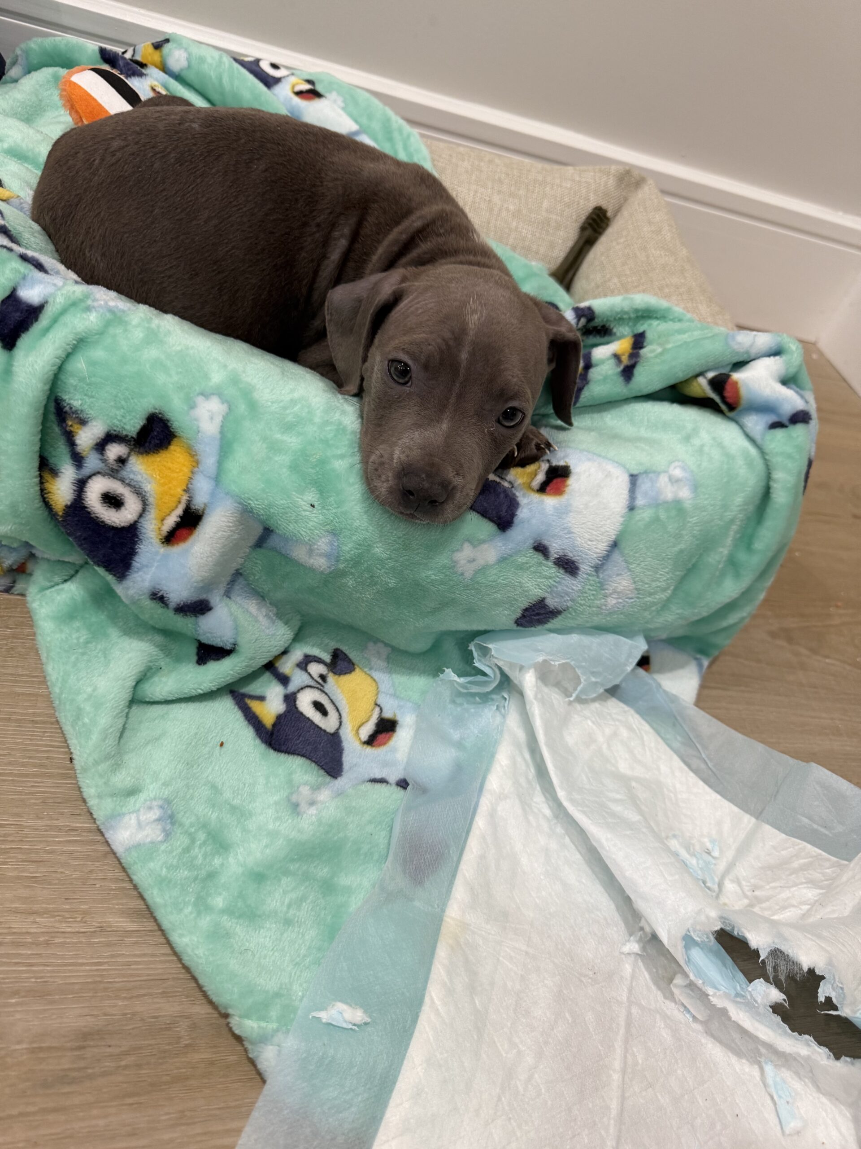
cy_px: 574
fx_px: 796
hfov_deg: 56.8
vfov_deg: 71.6
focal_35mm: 24
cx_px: 430
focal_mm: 6.76
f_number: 1.78
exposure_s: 1/60
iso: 200
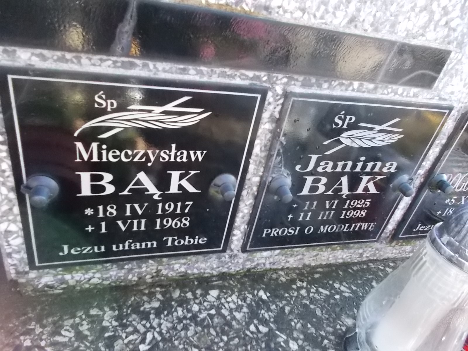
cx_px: 234
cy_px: 176
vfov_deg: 53.1
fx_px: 352
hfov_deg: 67.3
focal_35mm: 26
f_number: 3.2
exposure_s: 1/100
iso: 400
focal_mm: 4.6
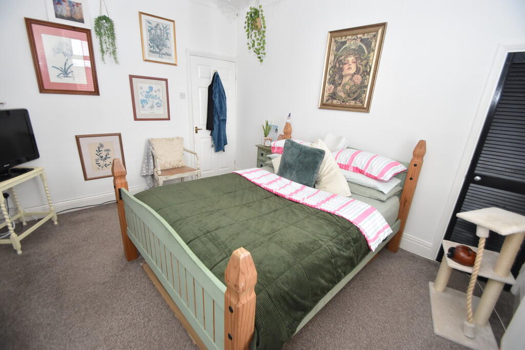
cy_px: 175
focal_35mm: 15
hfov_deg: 100.4
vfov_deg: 77.3
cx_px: 262
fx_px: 219
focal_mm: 10
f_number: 4.5
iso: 800
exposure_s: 1/80
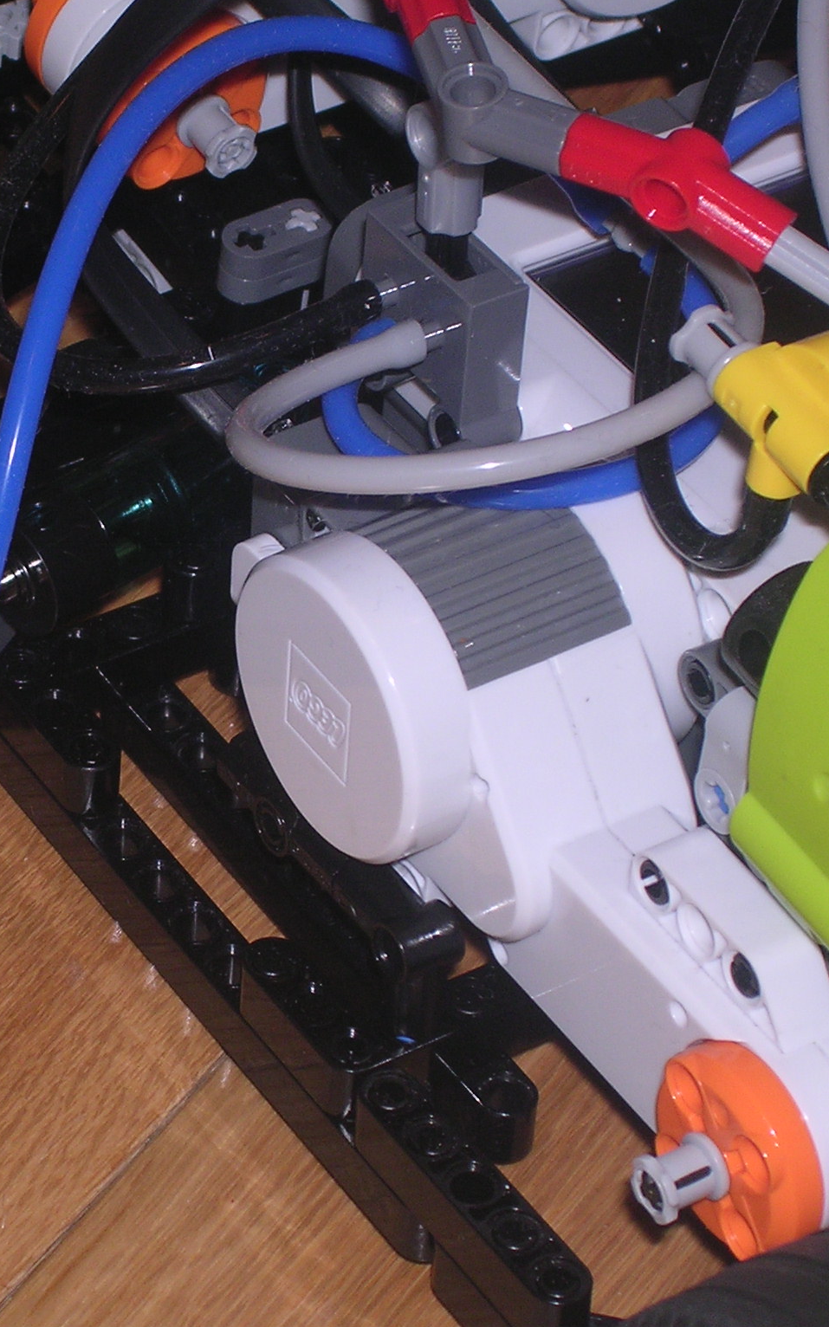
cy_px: 664
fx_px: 5894
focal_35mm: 163
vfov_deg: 12.8
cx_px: 45
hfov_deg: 8.0
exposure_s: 1/60.1
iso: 100
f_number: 4.9
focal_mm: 17.4
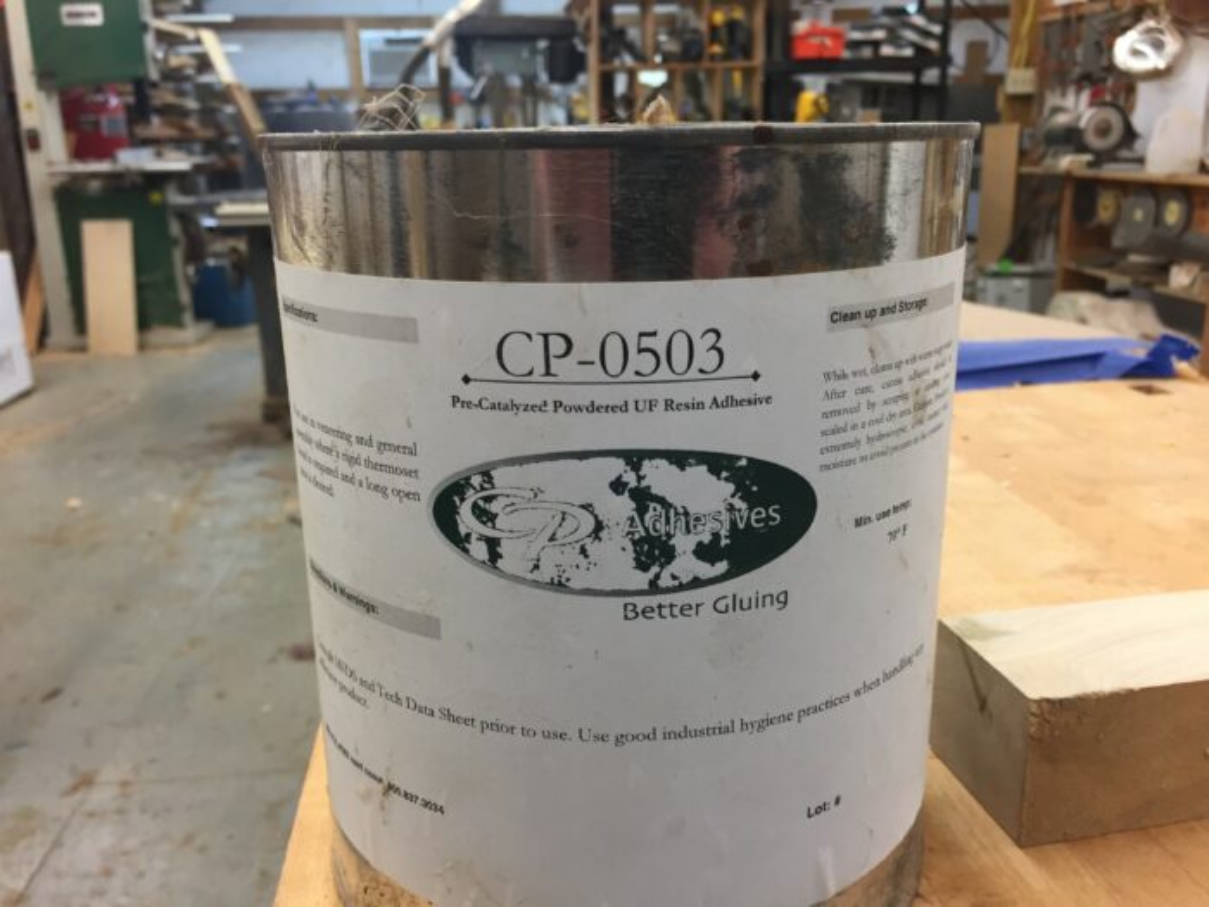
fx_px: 1013
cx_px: 604
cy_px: 454
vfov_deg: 48.2
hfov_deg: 61.7
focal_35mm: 29
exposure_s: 1/30
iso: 80
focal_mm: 4.15
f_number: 2.2
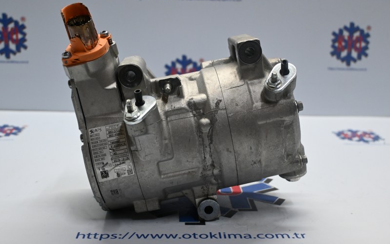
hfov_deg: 44.8
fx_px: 473
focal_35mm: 45
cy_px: 117
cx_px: 195
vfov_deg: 28.9
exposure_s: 1/125
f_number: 4.8
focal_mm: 29
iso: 1100
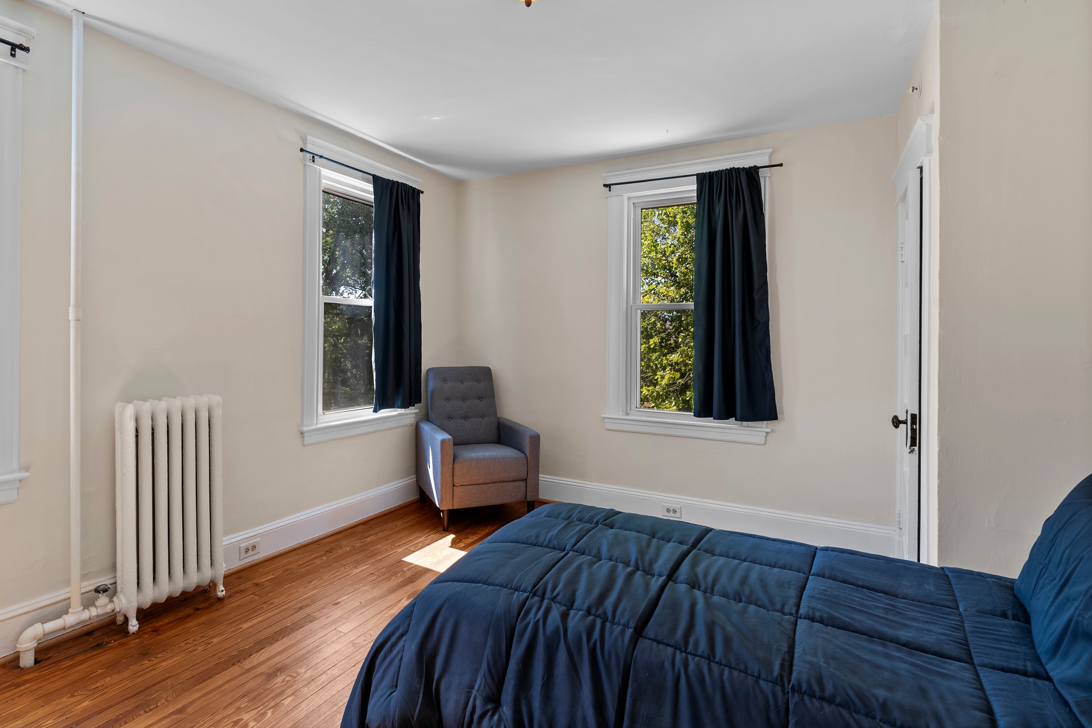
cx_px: 489
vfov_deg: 67.3
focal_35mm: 18
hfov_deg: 89.7
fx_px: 546
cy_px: 338
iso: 100
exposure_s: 1/2
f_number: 8
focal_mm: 16
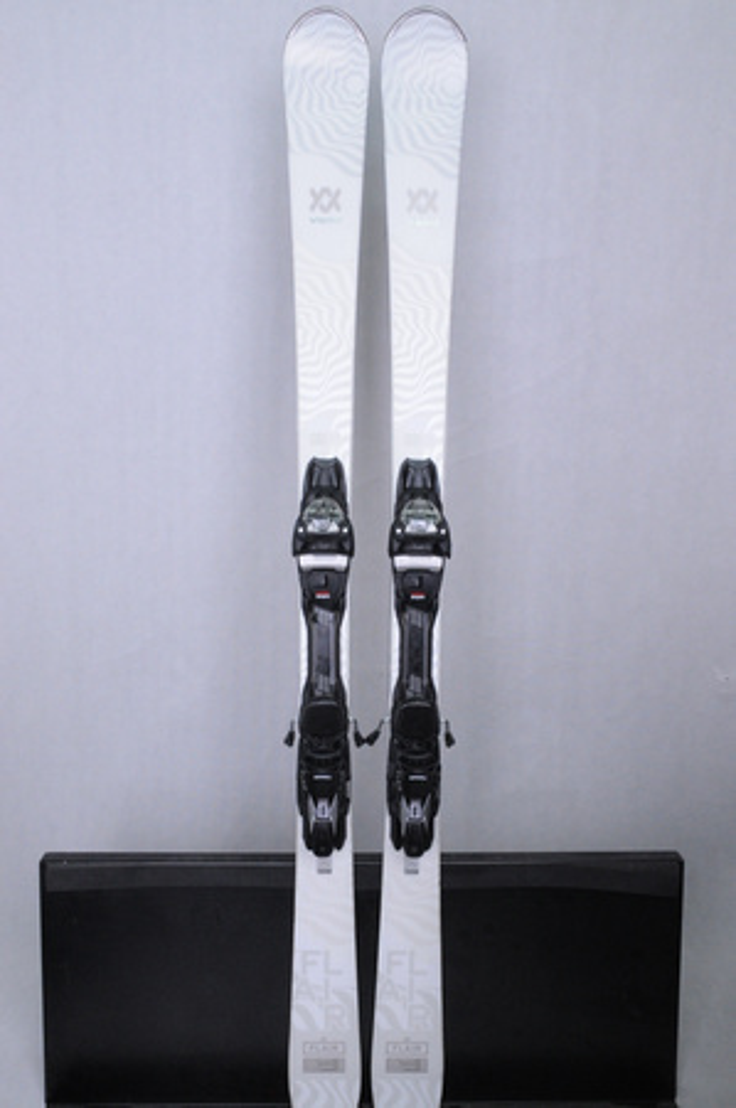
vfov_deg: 57.3
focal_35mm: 33
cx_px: 368
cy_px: 554
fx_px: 1014
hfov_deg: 39.9
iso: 2200
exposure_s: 1/125
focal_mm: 22
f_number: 8
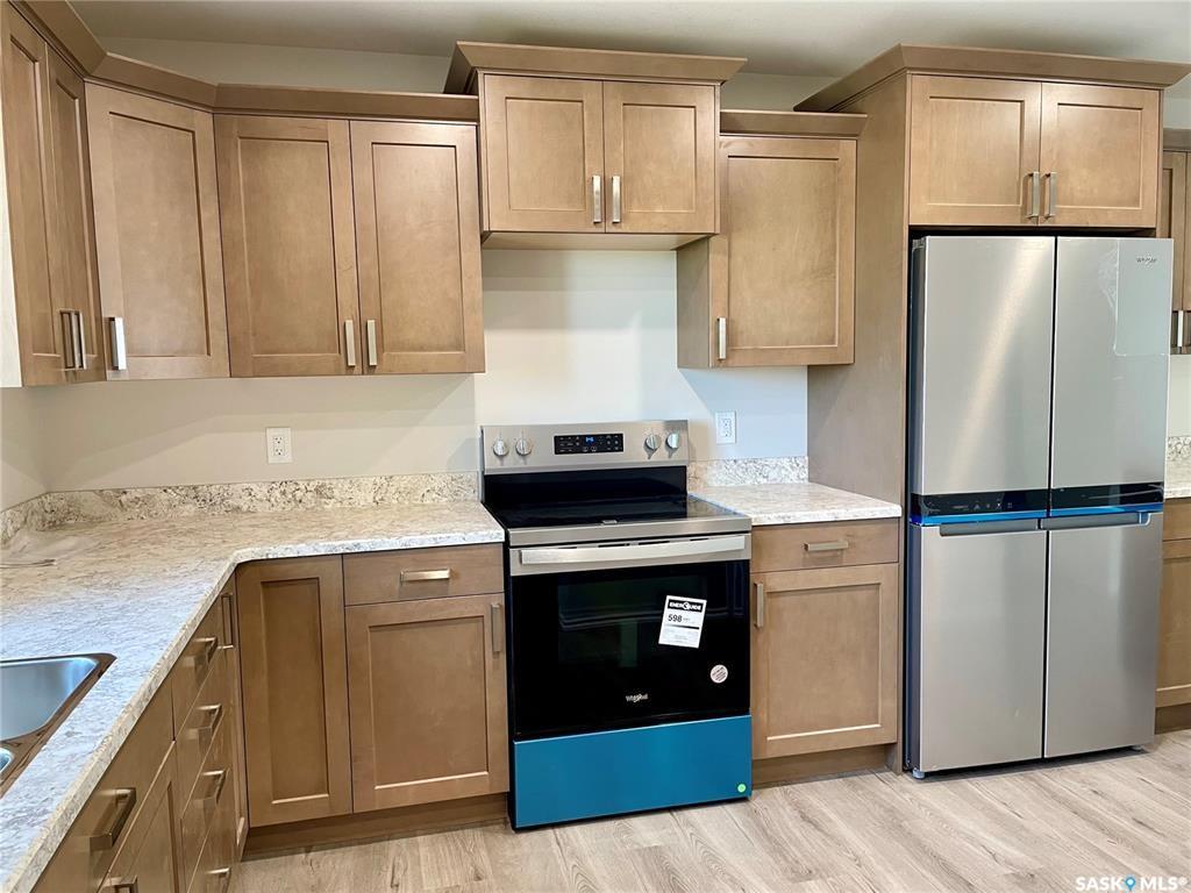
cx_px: 596
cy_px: 446
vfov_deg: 53.1
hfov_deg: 67.3
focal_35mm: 26
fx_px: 895
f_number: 1.6
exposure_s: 1/60
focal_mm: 4.2
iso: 80
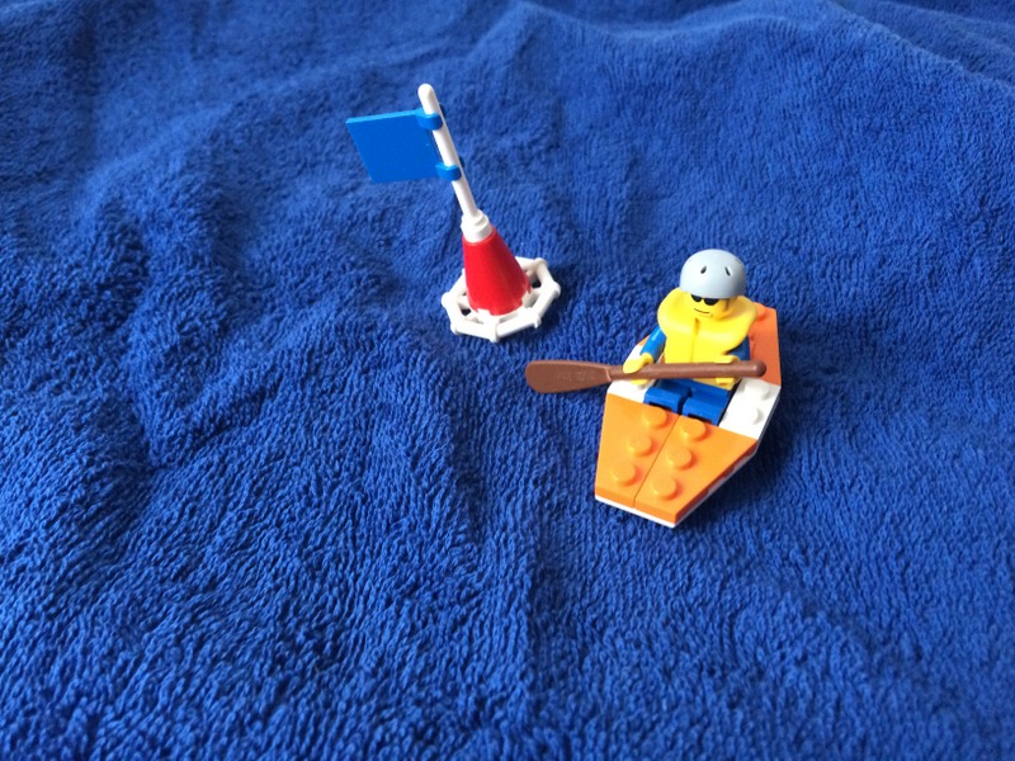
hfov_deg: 61.7
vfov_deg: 48.2
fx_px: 850
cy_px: 380
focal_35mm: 29
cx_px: 508
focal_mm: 4.15
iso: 320
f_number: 2.2
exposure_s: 1/33
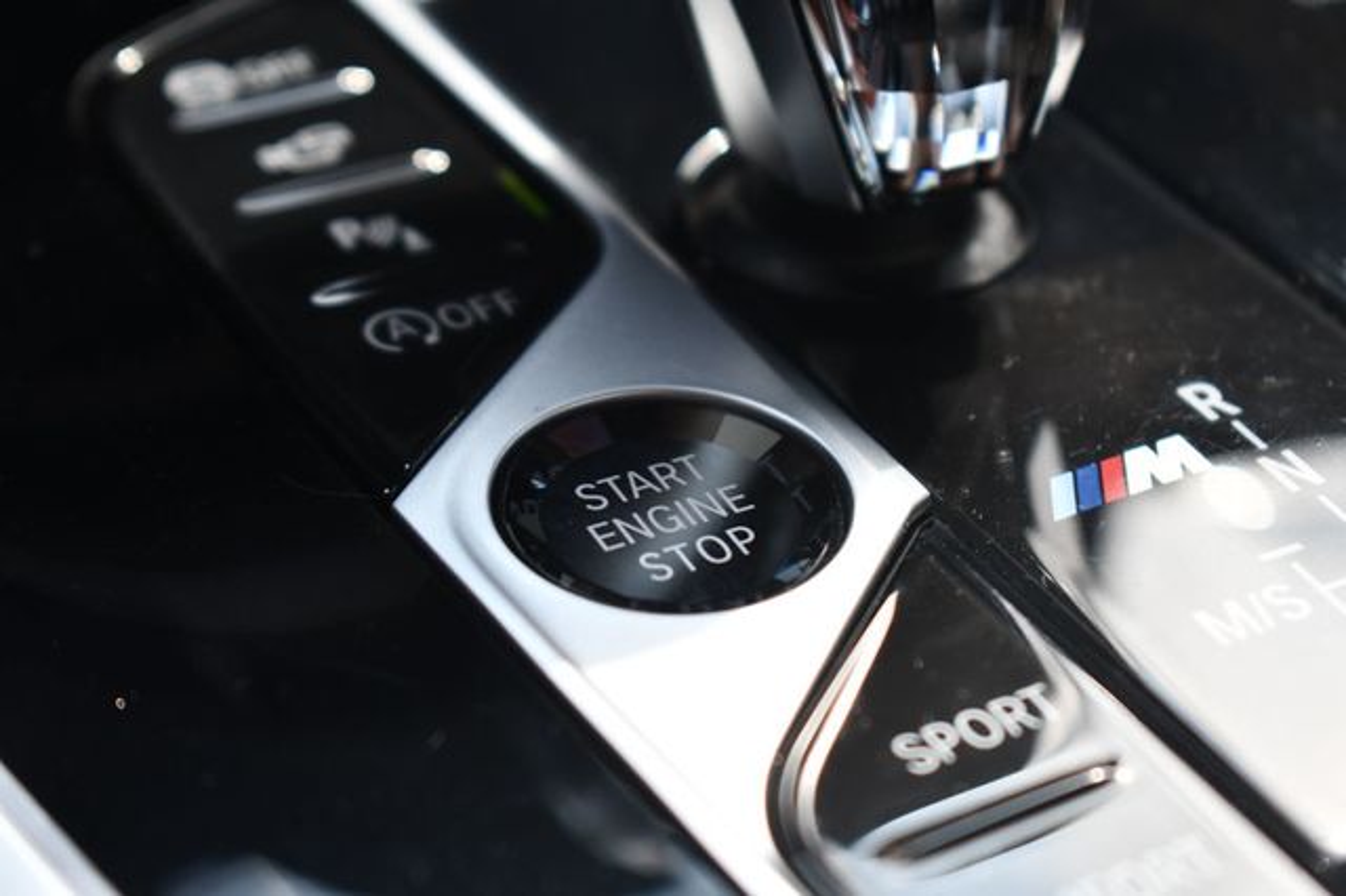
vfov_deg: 16.6
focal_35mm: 82
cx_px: 673
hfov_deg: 24.8
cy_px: 448
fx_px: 3064
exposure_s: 1/250
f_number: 5.6
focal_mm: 55
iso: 220
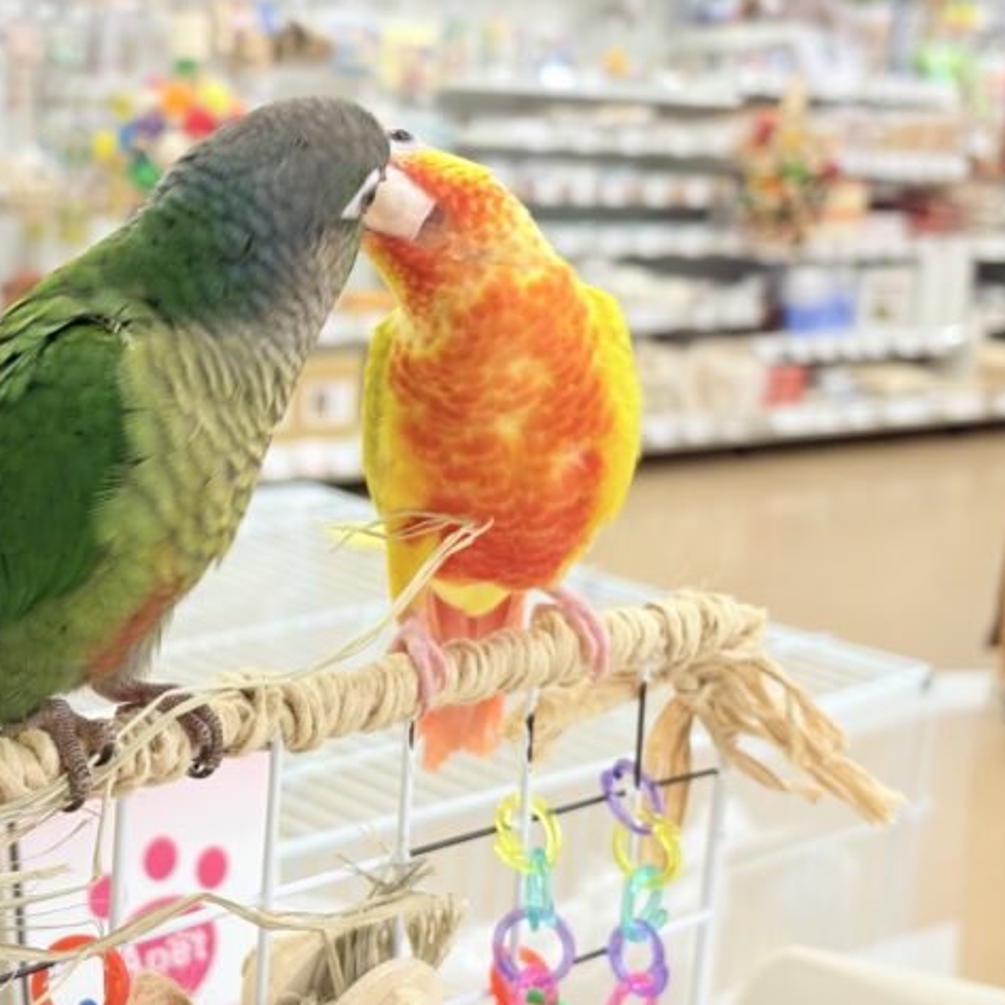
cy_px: 502
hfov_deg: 27.6
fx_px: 2037
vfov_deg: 27.7
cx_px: 341
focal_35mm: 62
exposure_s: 1/50
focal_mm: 5.96
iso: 64
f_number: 1.6
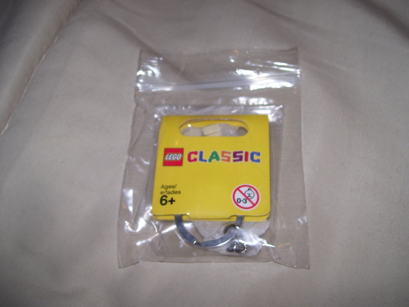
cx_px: 204
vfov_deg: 39.7
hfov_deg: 51.4
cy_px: 154
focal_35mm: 36
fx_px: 425
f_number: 2.7
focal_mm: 6
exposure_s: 1/60
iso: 80
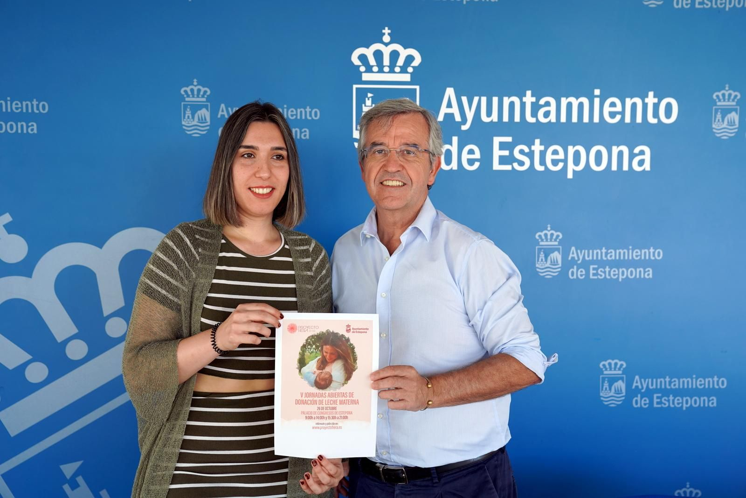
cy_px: 249
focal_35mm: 44
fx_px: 912
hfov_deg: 44.5
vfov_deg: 30.5
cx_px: 373
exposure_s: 1/160
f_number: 4
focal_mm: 44
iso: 160
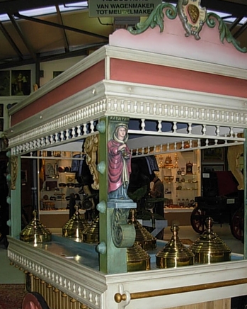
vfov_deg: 36.3
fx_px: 466
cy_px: 206
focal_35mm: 51
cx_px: 149
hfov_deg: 29.6
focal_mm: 6.3
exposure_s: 1/55.3
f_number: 2.9
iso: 194
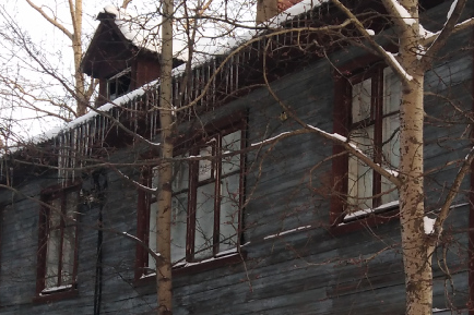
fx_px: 1066
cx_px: 359
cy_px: 318
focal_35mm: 81
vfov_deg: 16.5
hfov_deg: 24.8
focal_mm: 3.46
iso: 153
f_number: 2.2
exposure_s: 1/100
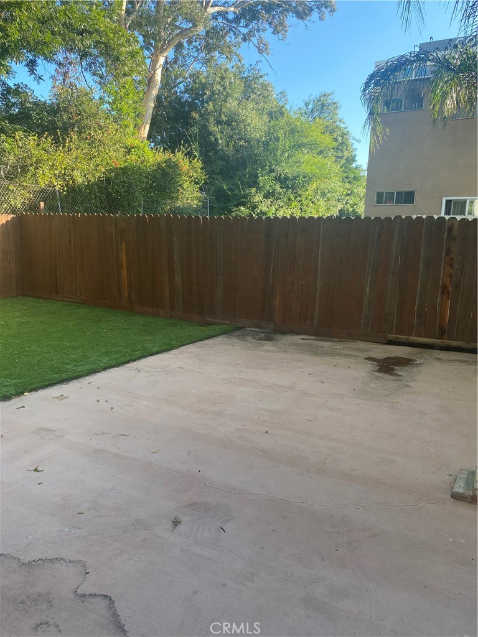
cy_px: 318
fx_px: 479
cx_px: 239
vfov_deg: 67.3
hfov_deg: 53.1
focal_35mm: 26
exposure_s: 1/249
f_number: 1.8
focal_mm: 4.25
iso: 32
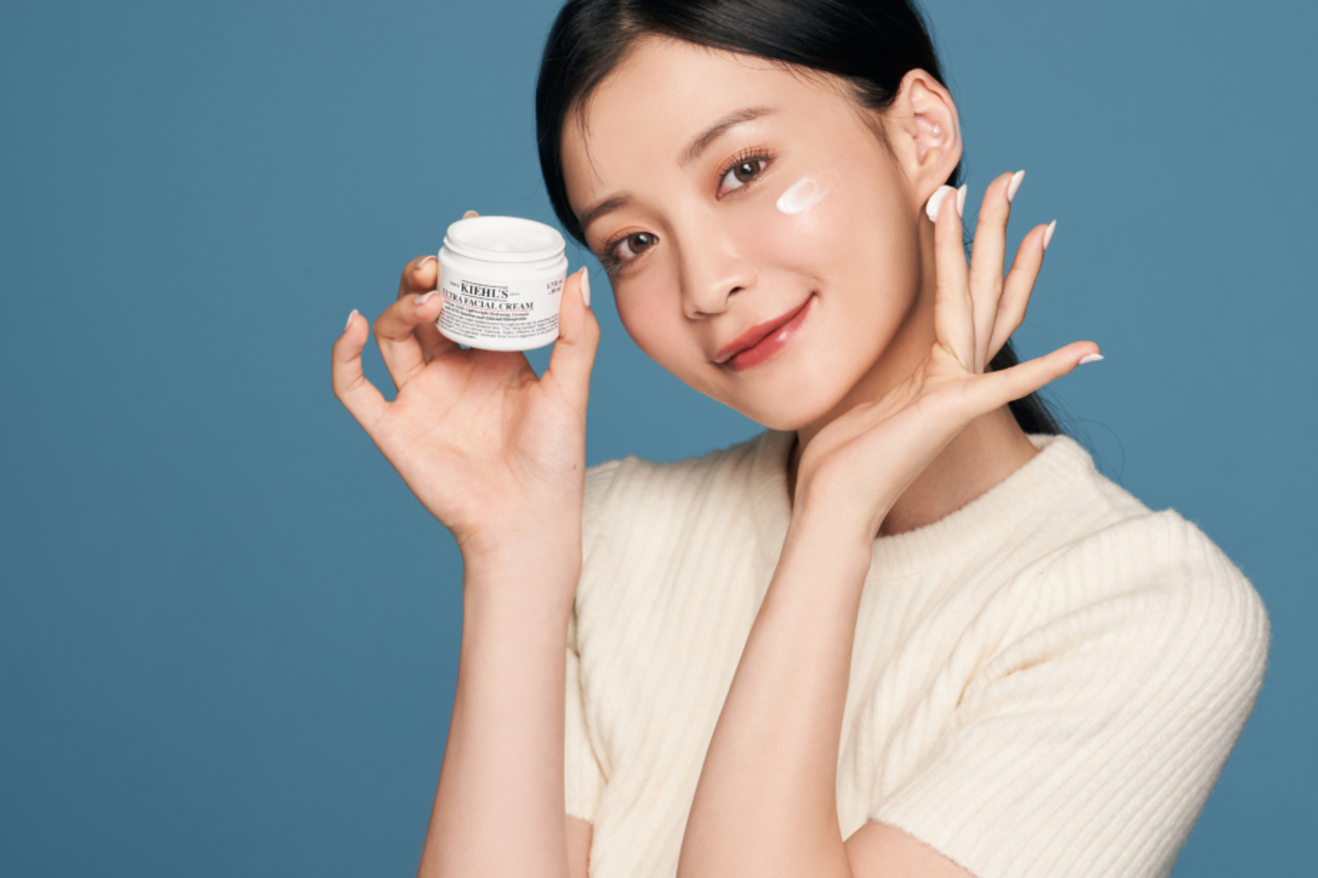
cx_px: 795
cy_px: 403
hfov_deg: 9.9
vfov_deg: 6.6
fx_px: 7575
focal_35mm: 207
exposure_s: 1/125
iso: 200
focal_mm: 159
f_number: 11
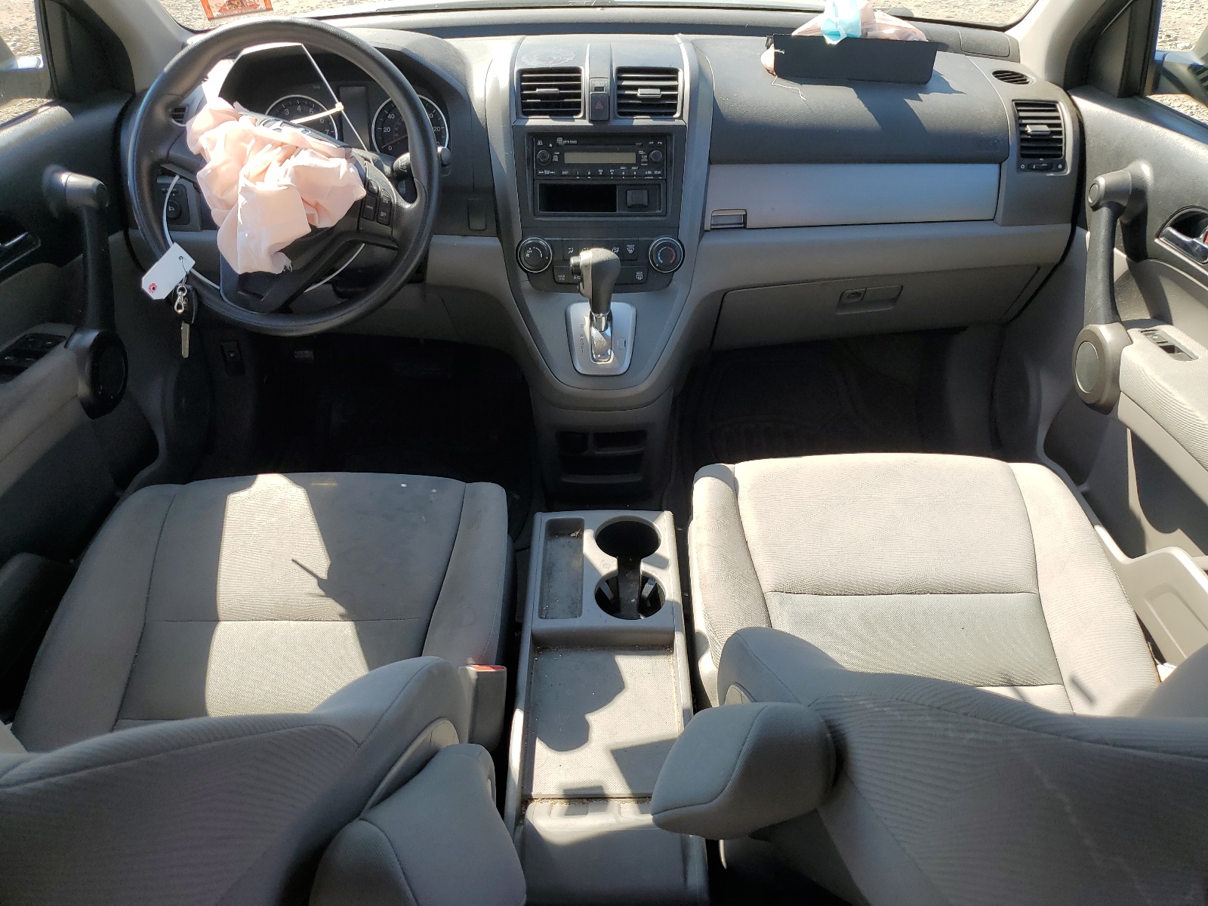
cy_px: 453
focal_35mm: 26
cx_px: 604
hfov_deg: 67.3
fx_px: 907
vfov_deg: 53.1
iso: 50
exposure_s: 1/588
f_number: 1.5
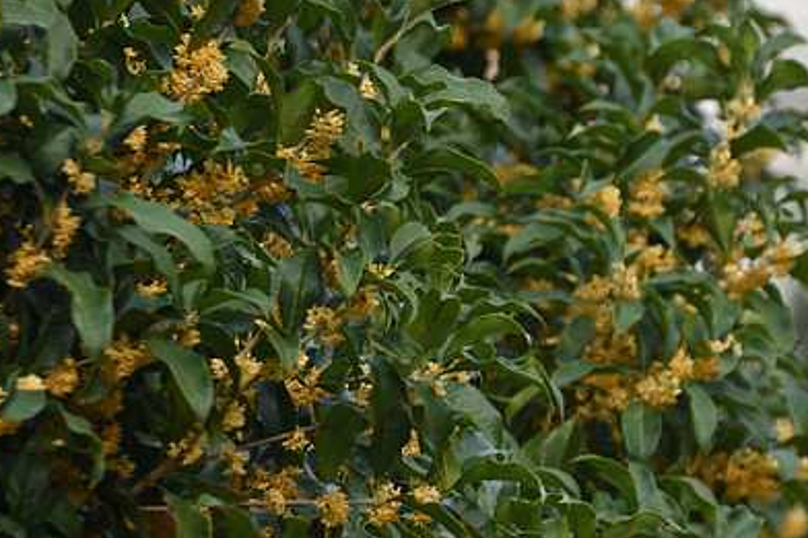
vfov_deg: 2.2
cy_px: 378
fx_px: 13730
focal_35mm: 612
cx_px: 662
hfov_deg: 3.4
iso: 100
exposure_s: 1/160
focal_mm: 200
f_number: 5.3
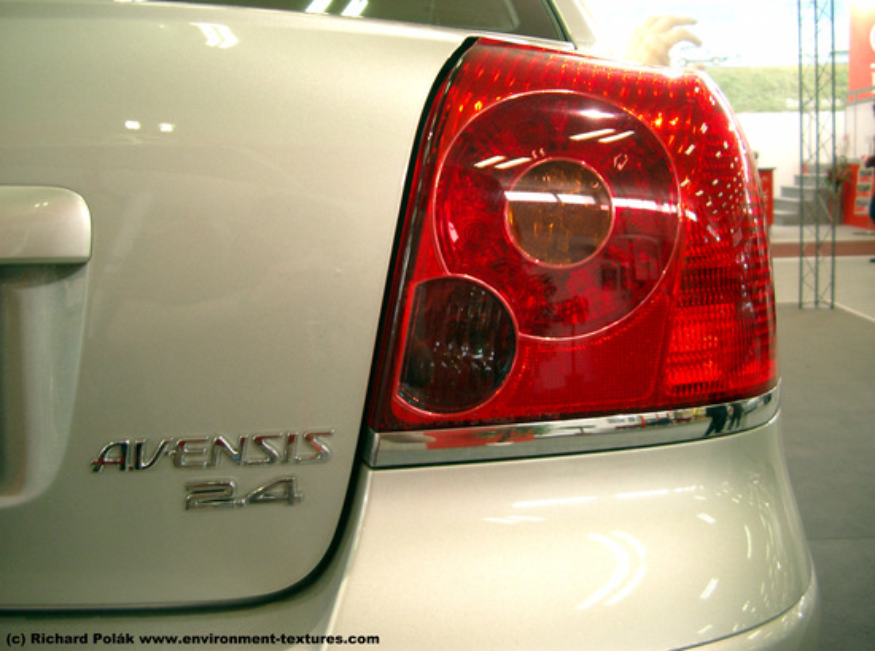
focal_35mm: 37
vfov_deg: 38.5
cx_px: 438
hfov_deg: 50.3
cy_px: 326
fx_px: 932
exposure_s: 1/50
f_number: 2.6
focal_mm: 7.6
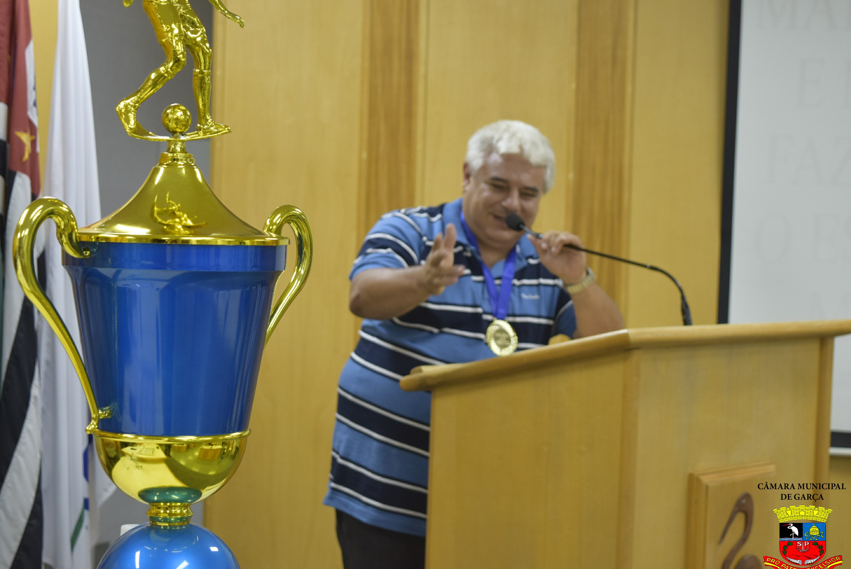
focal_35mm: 74
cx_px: 417
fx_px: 1751
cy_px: 288
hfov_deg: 27.3
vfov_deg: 18.5
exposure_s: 1/60
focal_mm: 48
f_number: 5.3
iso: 900
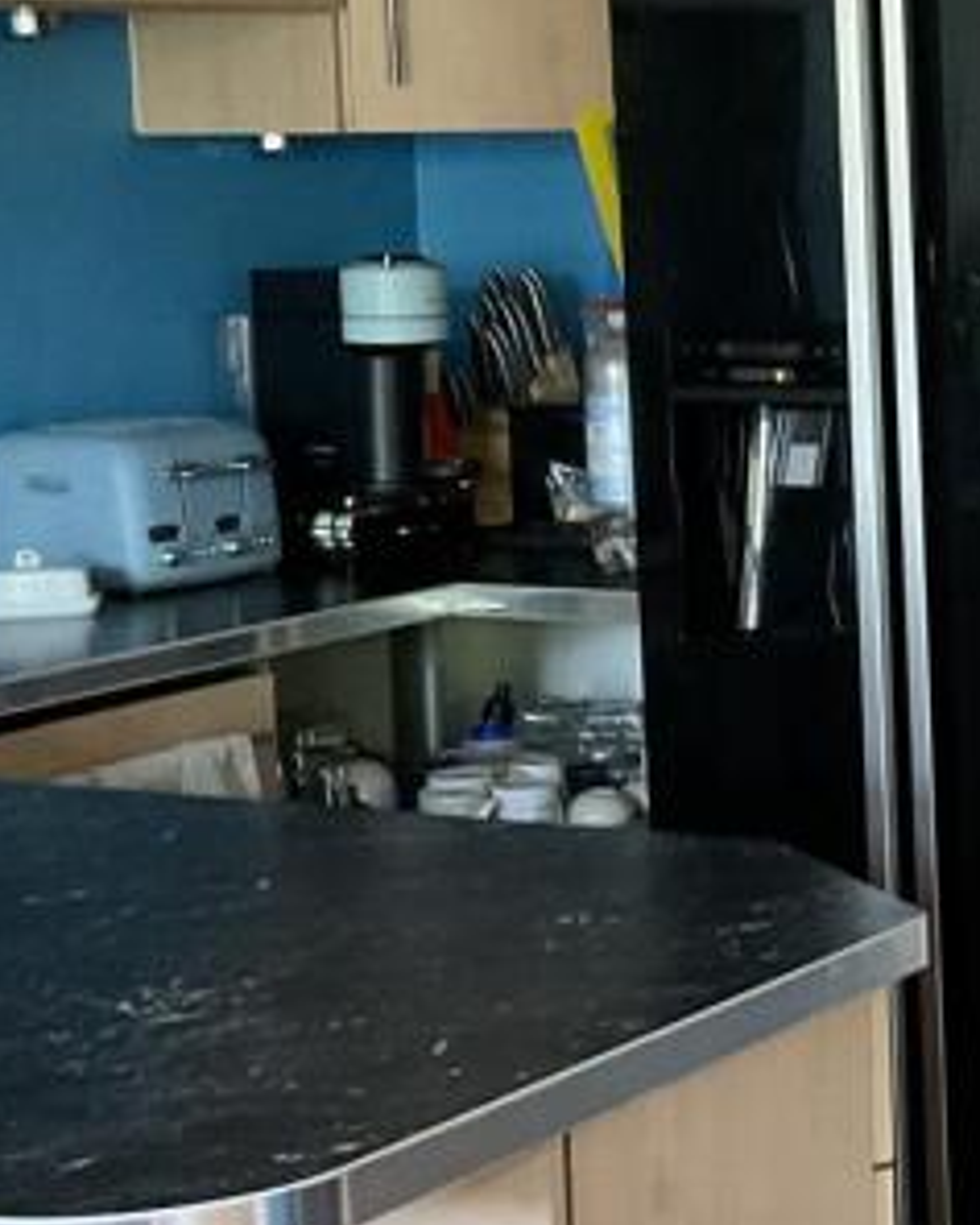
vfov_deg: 19.5
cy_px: 526
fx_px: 3551
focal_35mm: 98
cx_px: 1274
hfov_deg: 15.0
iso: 160
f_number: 1.8
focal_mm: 3
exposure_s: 1/60
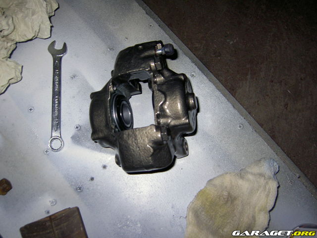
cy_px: 119
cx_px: 158
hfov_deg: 54.0
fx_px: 311
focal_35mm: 34
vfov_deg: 41.8
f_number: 2.8
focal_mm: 5.6
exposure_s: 1/60
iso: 100
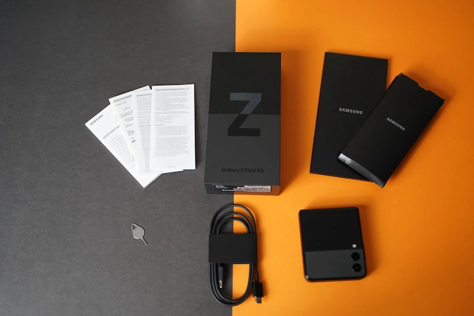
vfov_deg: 35.0
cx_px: 237
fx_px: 500
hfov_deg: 50.7
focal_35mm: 38
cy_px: 158
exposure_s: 1/160
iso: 2500
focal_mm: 38
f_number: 2.8
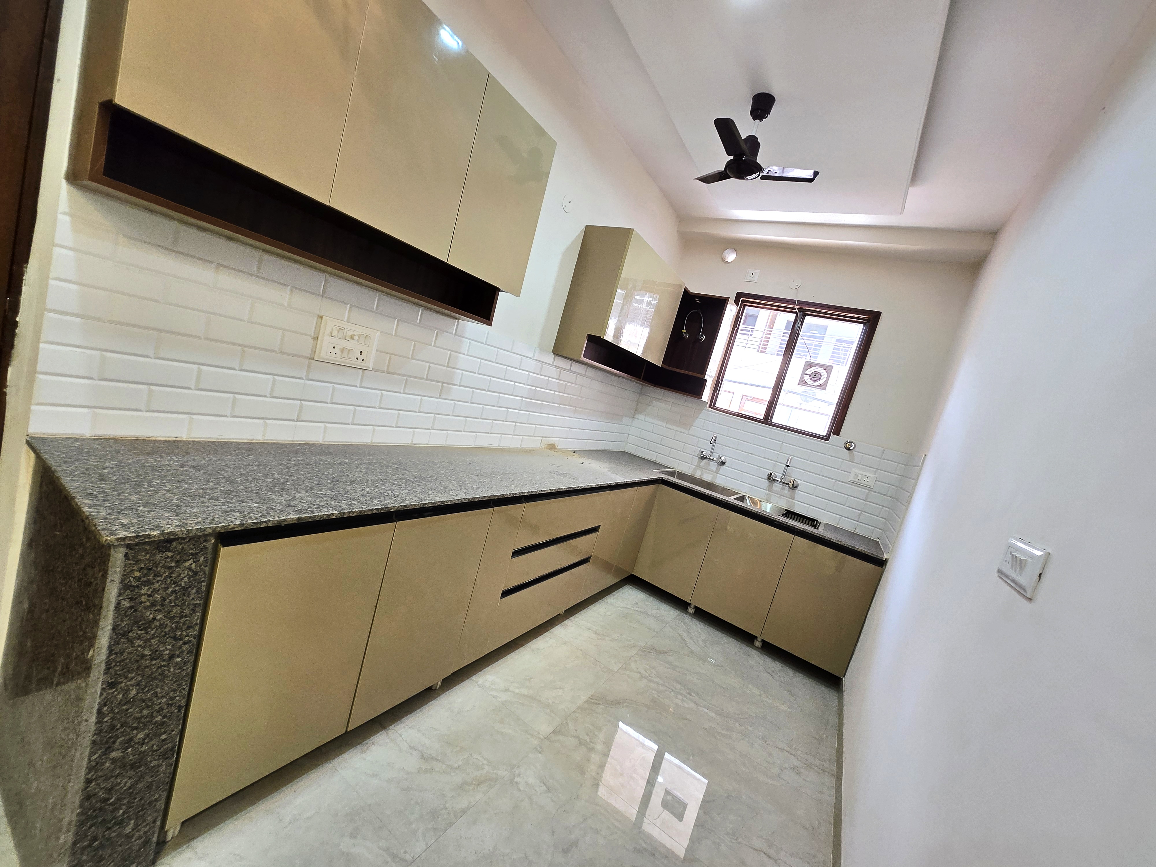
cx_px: 578
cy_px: 434
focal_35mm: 13
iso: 100
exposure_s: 1/50
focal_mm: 1.7
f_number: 2.2
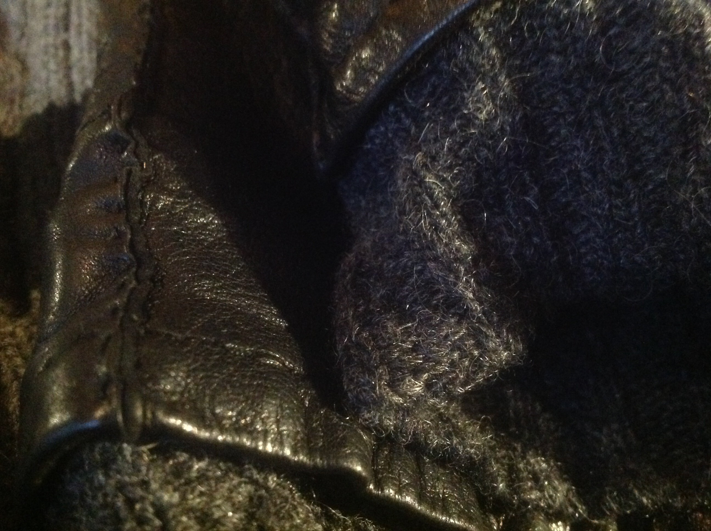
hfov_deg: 52.7
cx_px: 356
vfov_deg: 40.6
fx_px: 718
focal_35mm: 35
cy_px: 266
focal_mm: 4.28
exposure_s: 1/17
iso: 800
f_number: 2.4
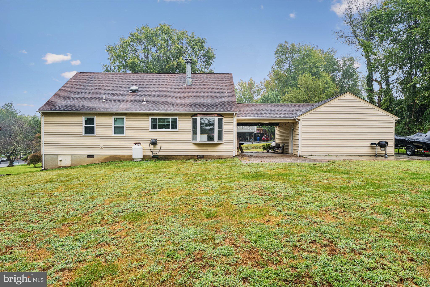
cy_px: 144
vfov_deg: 57.9
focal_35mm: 22
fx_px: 259
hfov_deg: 79.3
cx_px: 215
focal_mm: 21.7
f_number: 9
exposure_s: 1/40
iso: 250
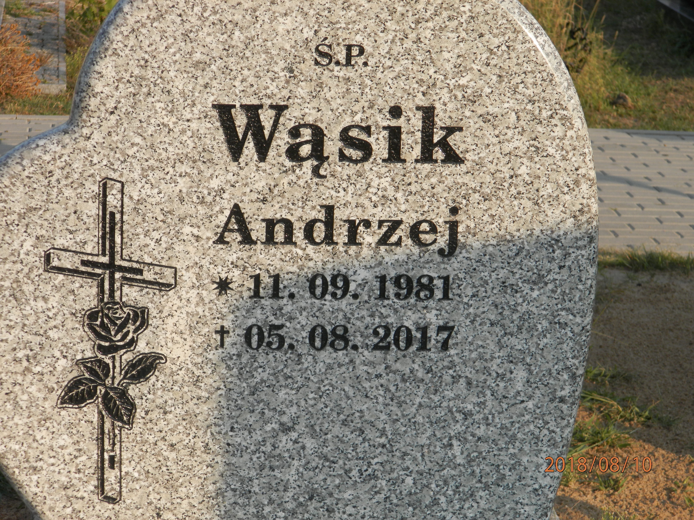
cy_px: 260
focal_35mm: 132
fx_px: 2646
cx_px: 347
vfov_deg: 11.2
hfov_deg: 14.9
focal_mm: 23.6
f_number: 4.7
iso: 80
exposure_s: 1/320
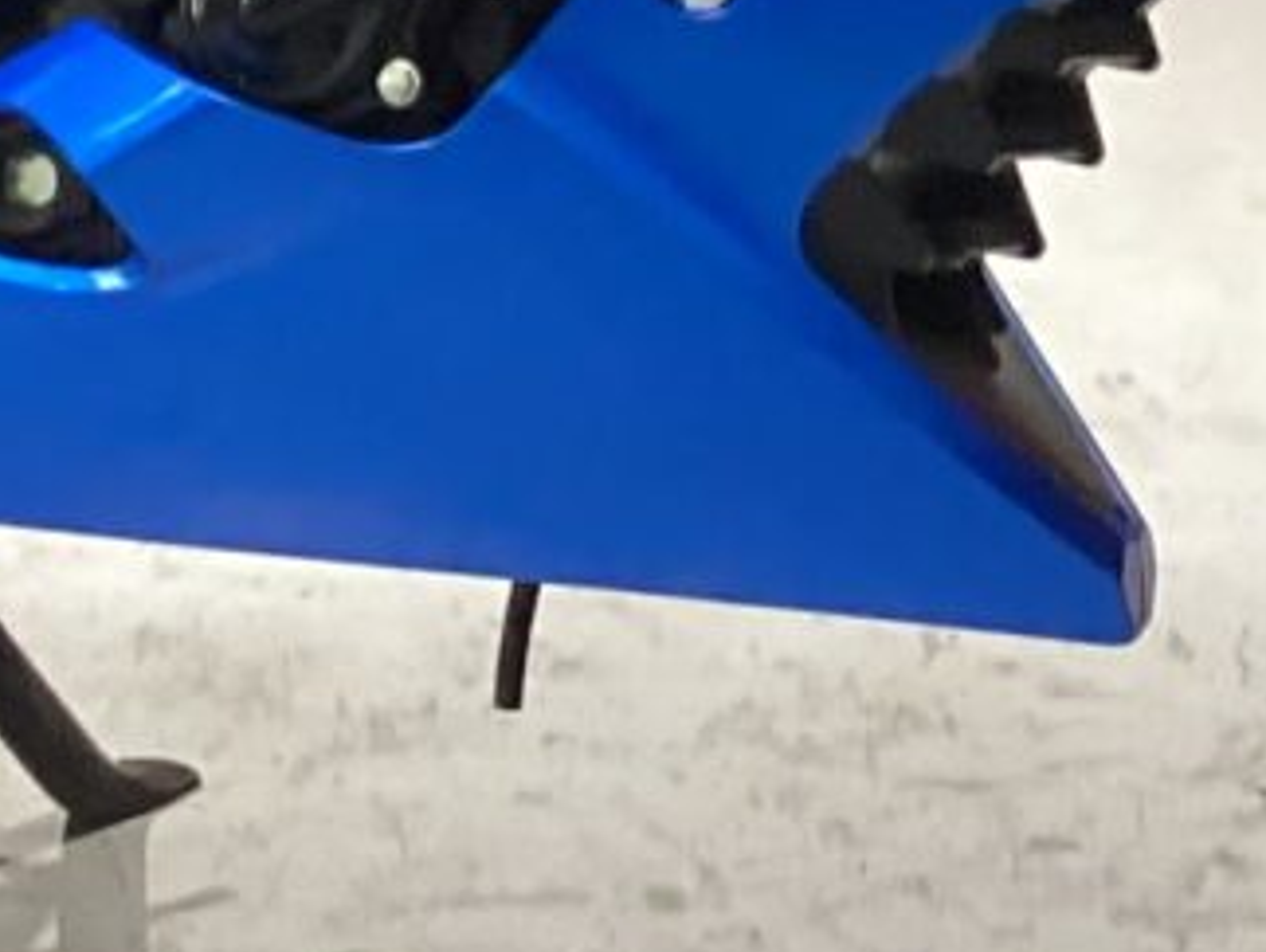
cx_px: 365
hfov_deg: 10.7
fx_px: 6737
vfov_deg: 7.7
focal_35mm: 184
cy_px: -1058
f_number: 2.4
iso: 400
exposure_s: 1/60
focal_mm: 3.3
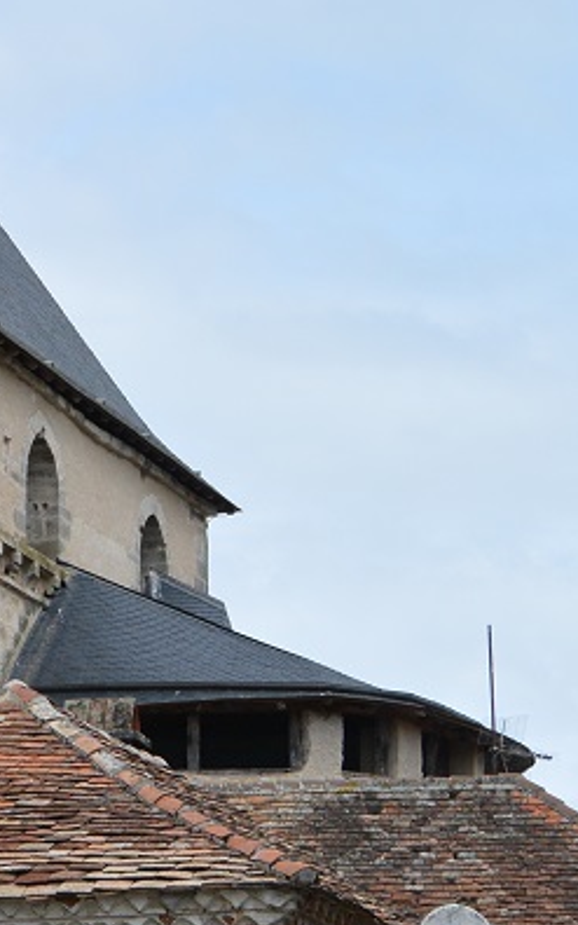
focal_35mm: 159
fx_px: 4006
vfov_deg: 13.2
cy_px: 535
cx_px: -197
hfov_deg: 8.1
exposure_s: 1/1000
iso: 160
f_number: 5.6
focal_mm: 28.7
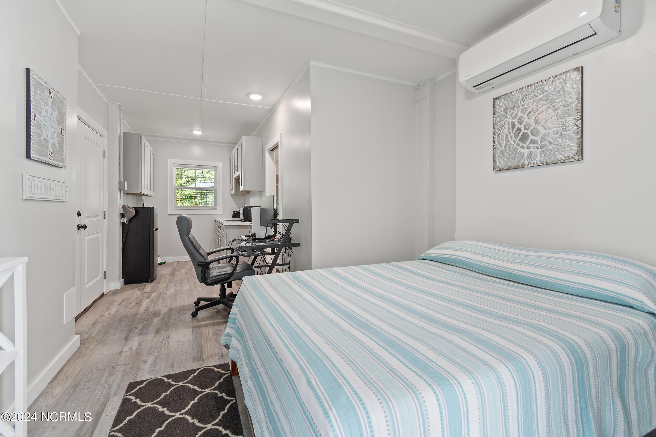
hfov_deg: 100.4
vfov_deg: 77.3
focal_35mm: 15
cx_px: 328
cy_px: 218
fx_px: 273
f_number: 4.5
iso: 100
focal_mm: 10
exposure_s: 1/4
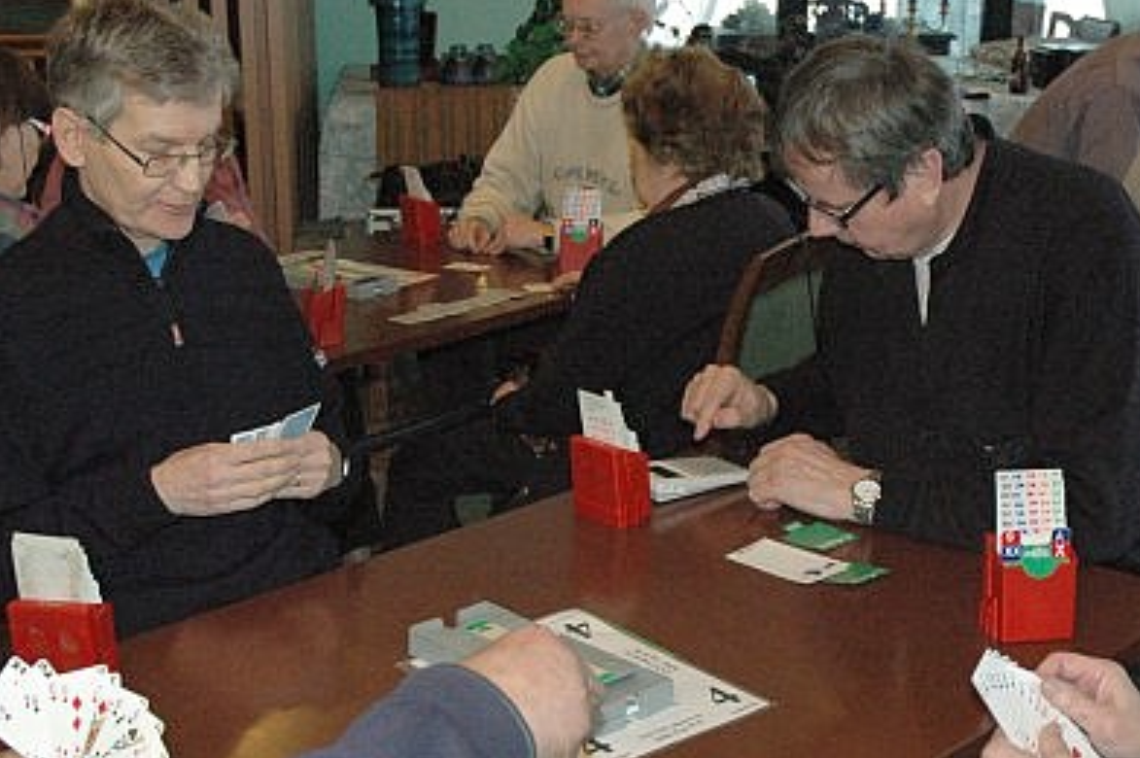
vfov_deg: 23.4
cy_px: 458
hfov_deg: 34.6
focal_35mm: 58
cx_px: 571
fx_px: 1828
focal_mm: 25
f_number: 5
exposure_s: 1/60
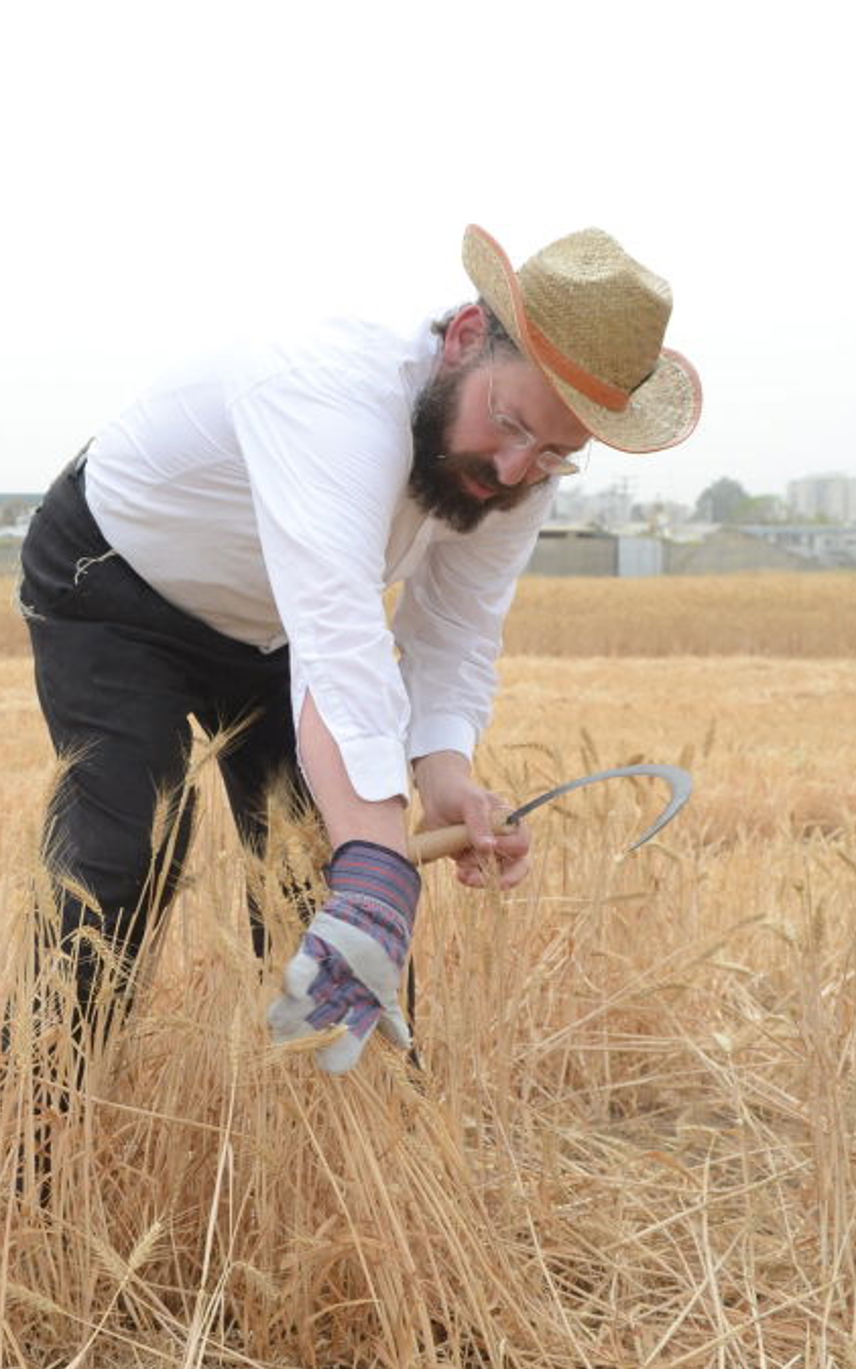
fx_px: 2425
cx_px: 22
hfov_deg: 19.5
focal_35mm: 65
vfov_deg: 31.5
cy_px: 686
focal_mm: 28
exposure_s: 1/640
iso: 320
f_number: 5.6
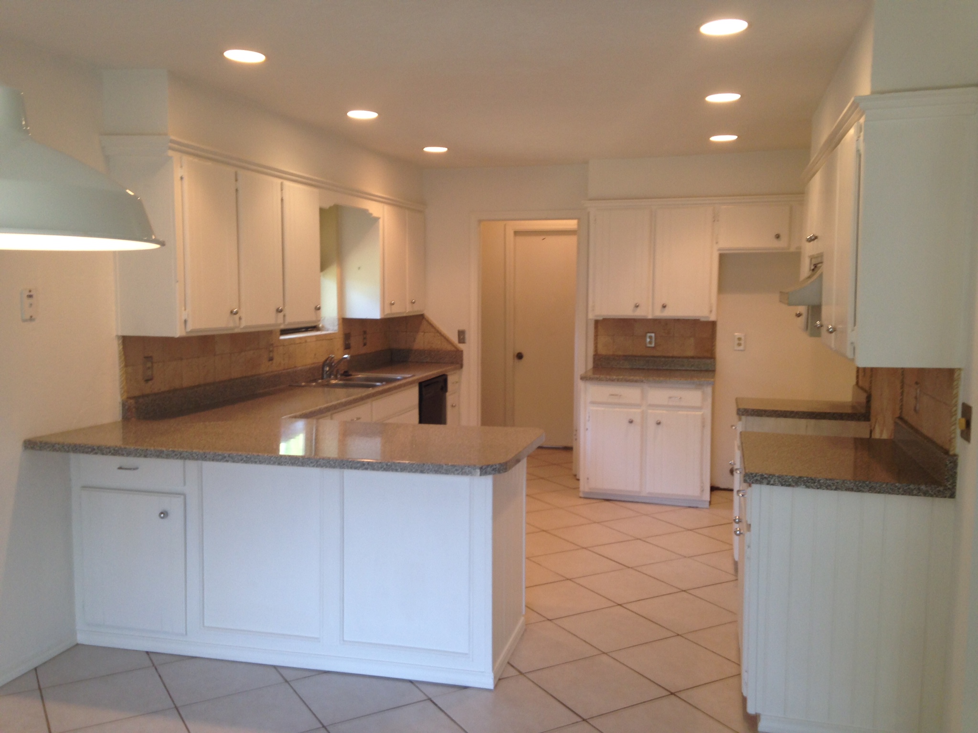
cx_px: 489
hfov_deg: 55.4
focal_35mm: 33
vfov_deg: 42.9
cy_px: 366
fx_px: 932
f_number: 2.4
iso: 50
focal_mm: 4.12
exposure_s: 1/24
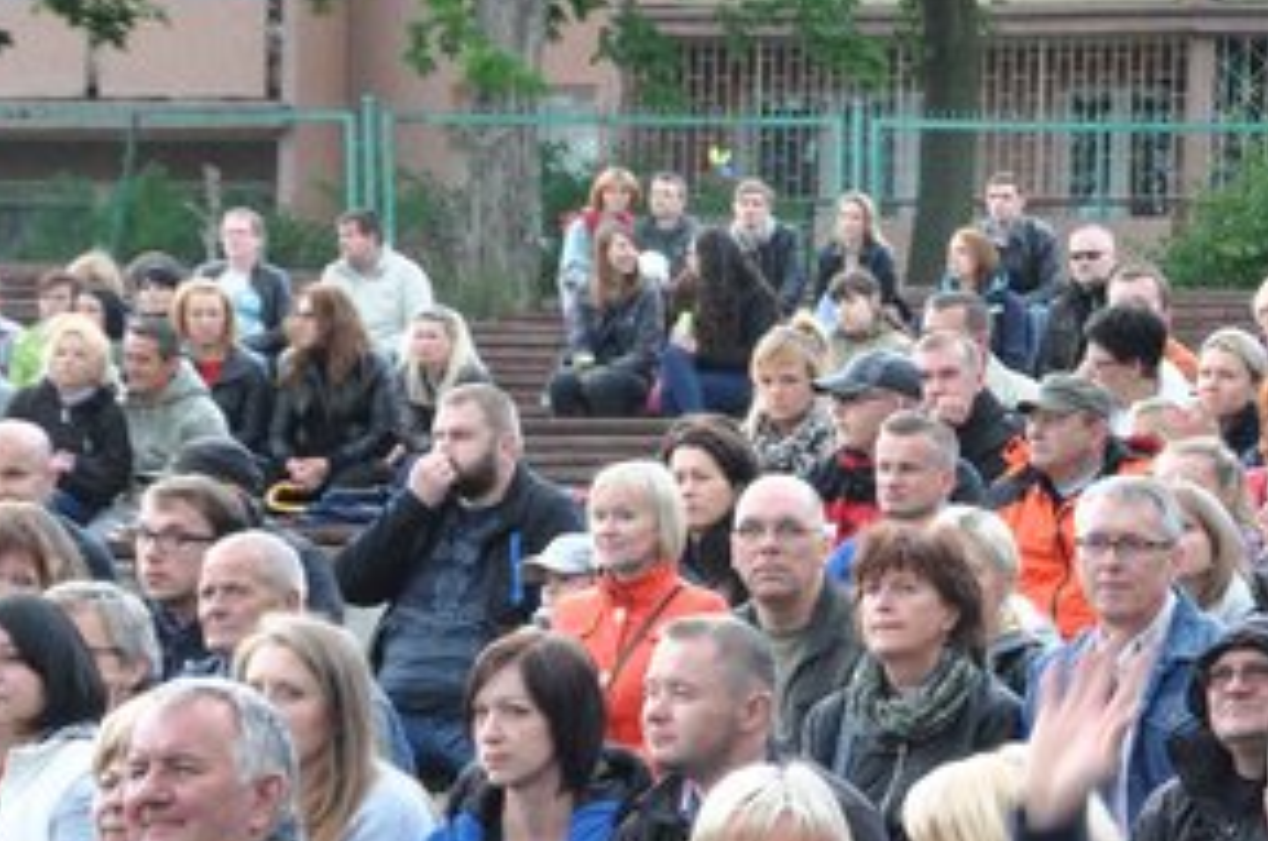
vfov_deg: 6.2
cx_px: 1369
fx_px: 7740
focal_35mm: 220
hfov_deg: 9.3
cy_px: 705
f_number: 11
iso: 640
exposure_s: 1/30
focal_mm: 65
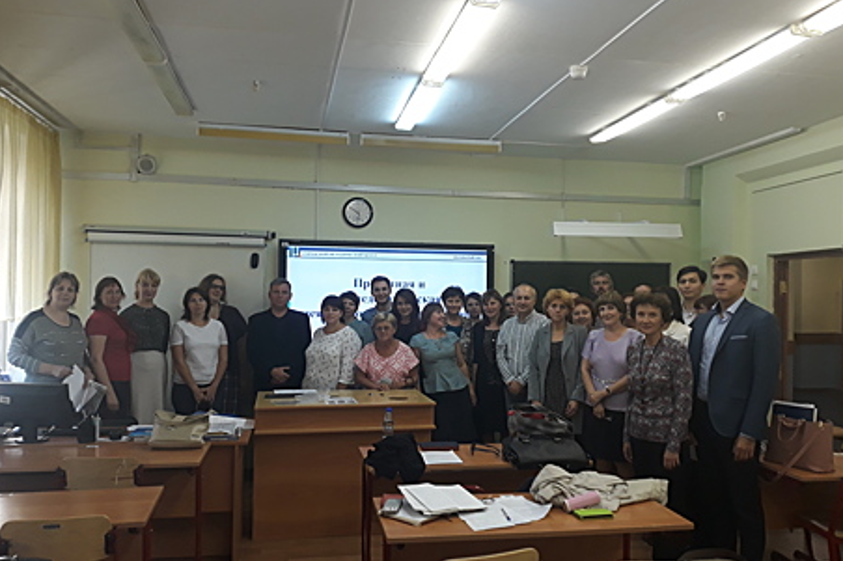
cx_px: 424
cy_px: 287
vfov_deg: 44.9
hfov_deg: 63.7
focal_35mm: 29
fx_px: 679
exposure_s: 1/50
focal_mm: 3.71
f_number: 1.7
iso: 80
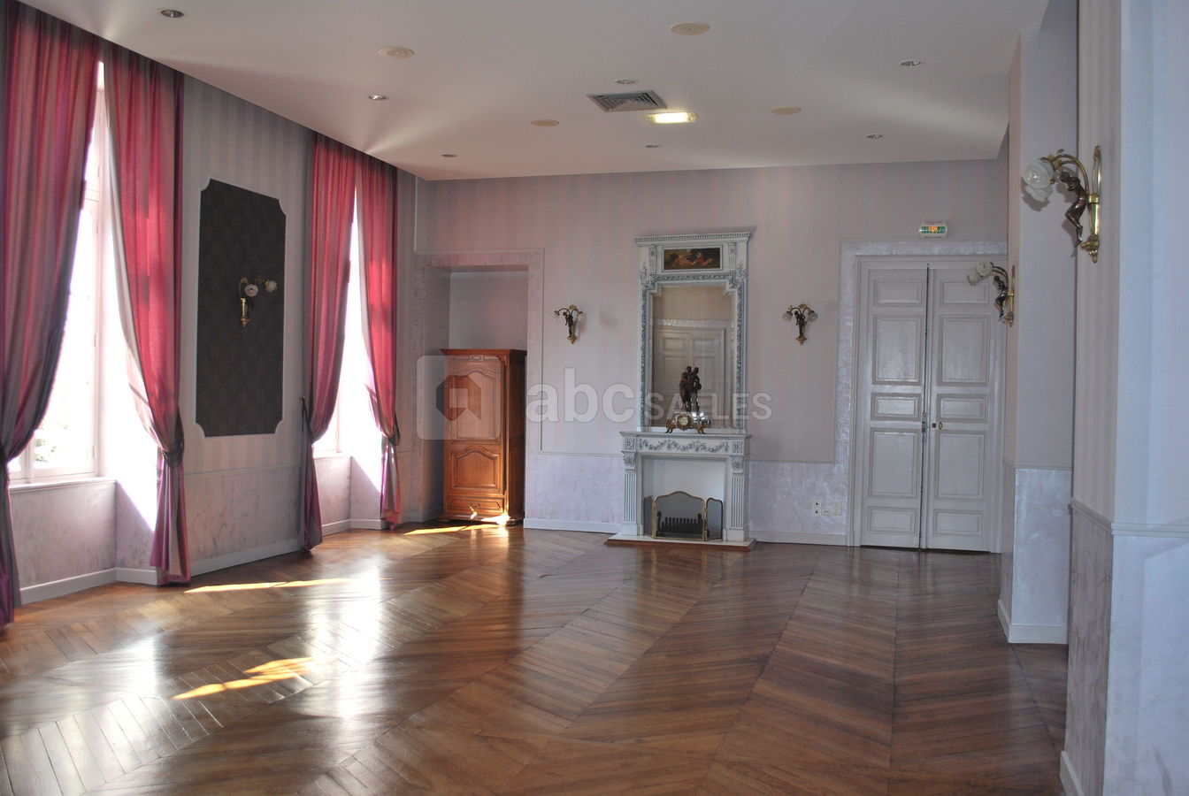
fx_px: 1091
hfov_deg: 57.2
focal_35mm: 33
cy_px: 398
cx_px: 594
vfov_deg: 40.1
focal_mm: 22
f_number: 4
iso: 200
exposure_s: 1/100
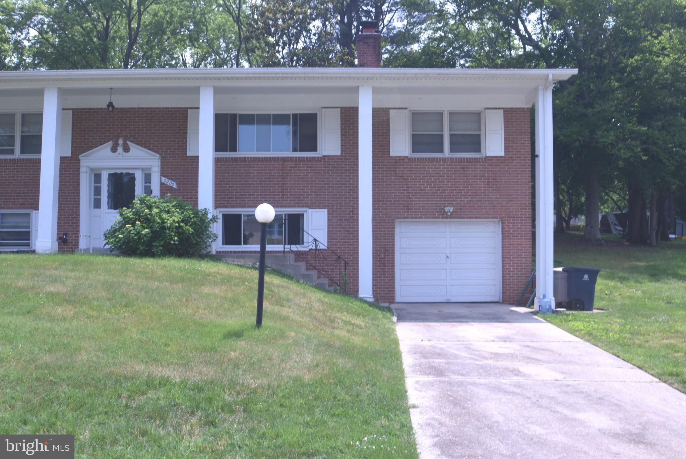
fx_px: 686
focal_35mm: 36
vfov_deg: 36.9
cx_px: 343
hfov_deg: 53.1
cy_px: 230
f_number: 13
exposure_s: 1/60
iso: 220
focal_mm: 24
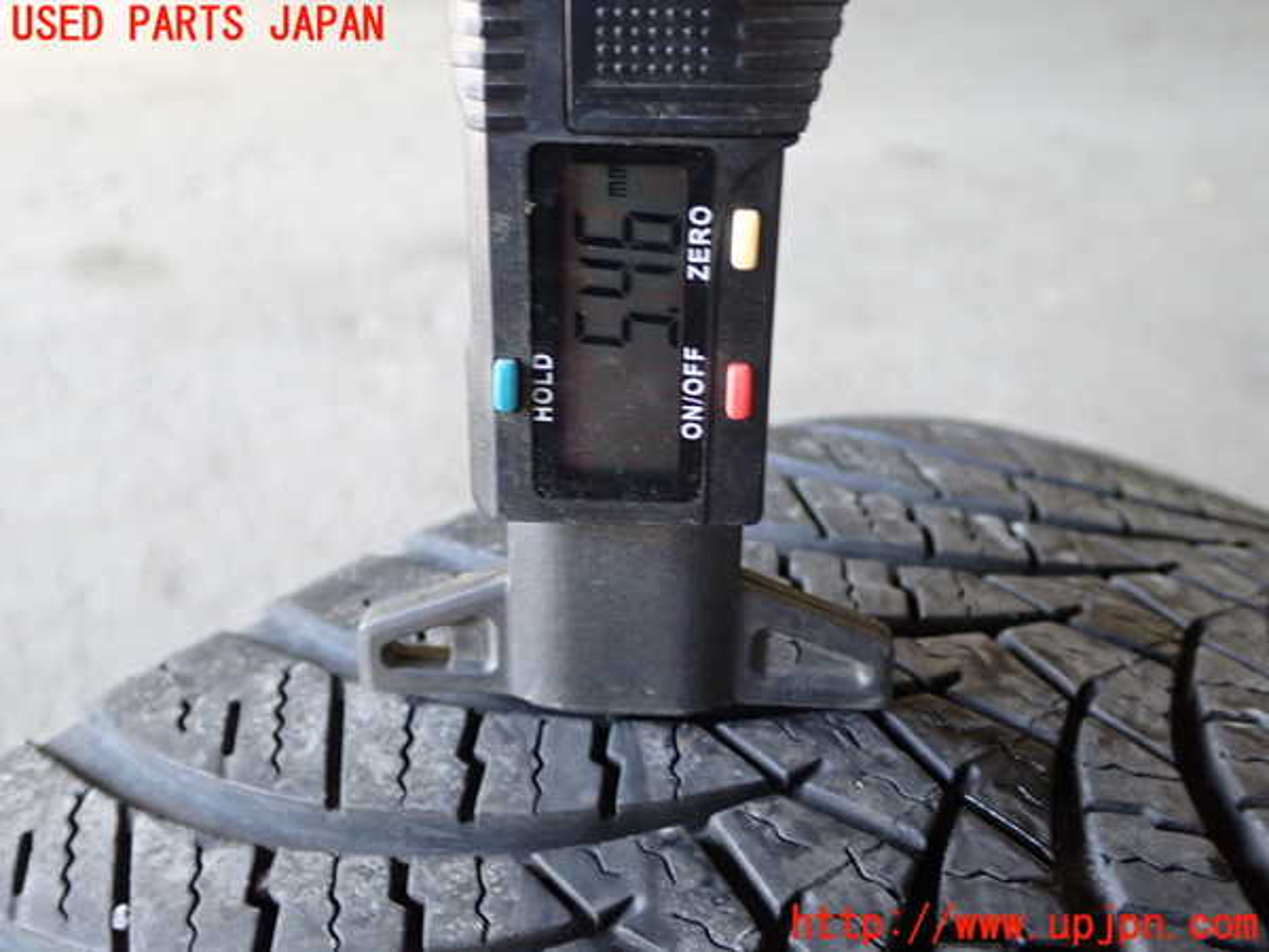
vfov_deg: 39.7
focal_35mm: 36
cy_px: 476
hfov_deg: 51.4
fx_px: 1320
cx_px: 634
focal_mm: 6.37
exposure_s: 1/40
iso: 200
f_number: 2.5
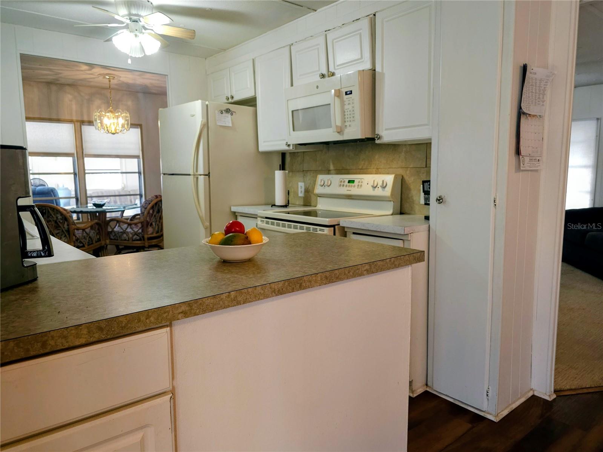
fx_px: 401
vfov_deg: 58.9
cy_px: 226
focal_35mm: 23
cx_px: 302
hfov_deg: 73.9
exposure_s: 1/60
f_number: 1.7
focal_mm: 6.3
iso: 125
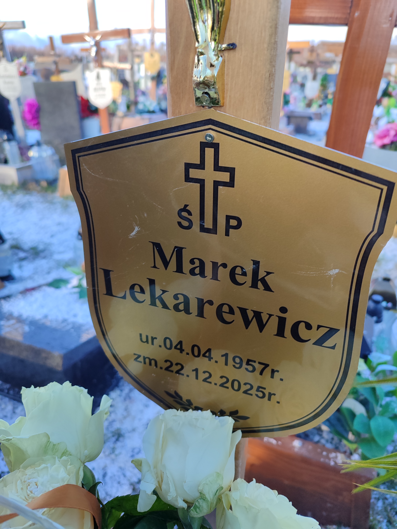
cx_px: 198
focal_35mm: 25
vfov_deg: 69.4
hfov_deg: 54.9
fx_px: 382
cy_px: 264
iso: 50
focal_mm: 5.95
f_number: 1.89
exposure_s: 1/104
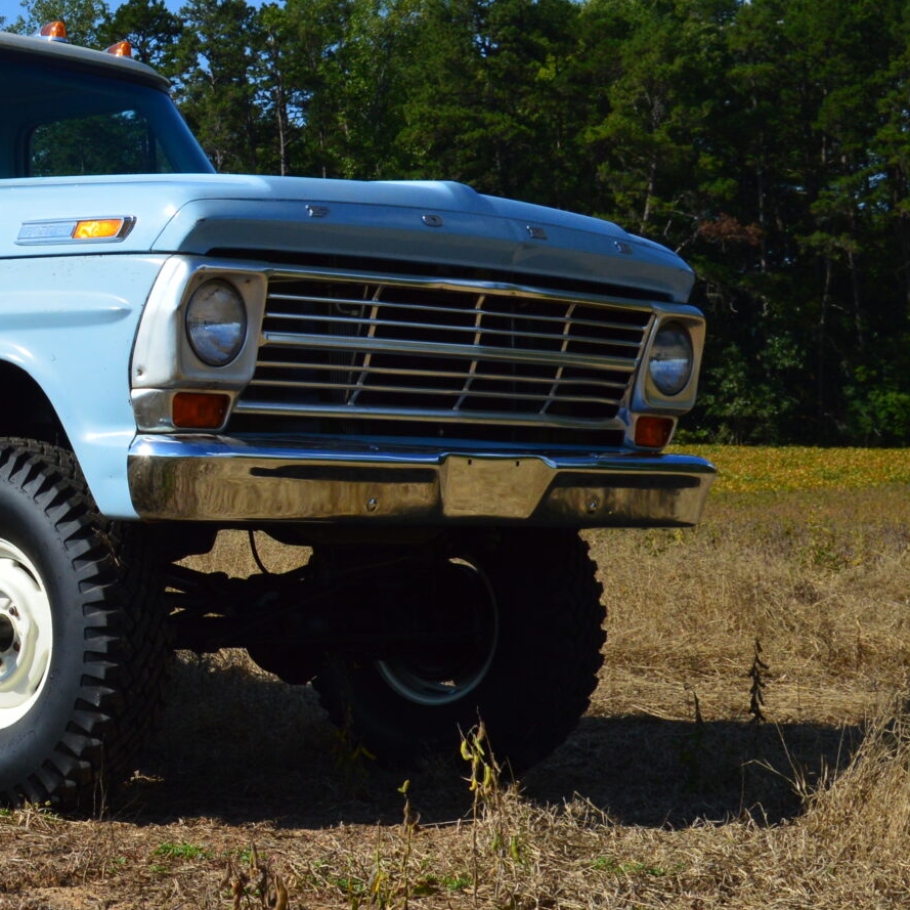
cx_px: -309
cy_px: 377
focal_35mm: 88
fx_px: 2617
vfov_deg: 19.7
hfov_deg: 18.2
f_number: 11
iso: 280
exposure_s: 1/500
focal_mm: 24
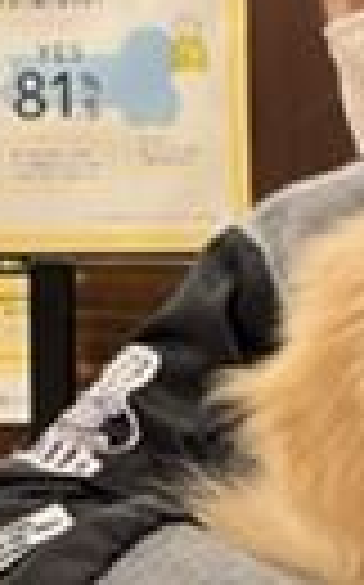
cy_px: 387
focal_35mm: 127
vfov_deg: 16.4
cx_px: 813
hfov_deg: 9.4
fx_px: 2020
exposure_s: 1/60
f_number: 1.6
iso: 80
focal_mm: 5.1
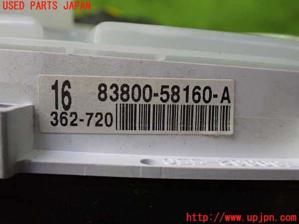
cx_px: 150
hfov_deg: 60.0
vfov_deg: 46.8
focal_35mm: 30
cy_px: 112
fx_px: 259
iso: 800
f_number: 2.3
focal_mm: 5.4
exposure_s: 1/50
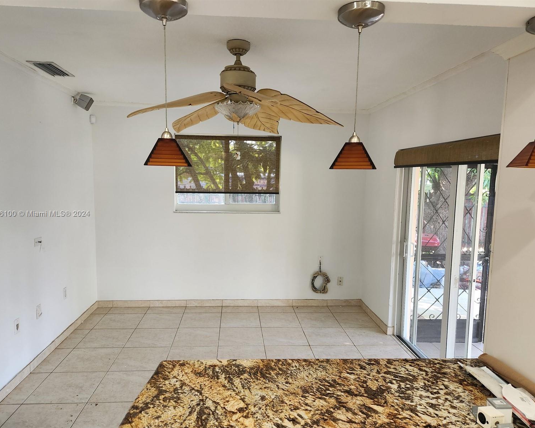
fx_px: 380
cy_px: 214
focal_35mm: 24
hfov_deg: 70.3
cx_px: 261
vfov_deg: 58.8
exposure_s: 1/120
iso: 320
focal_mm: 5.4
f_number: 1.8
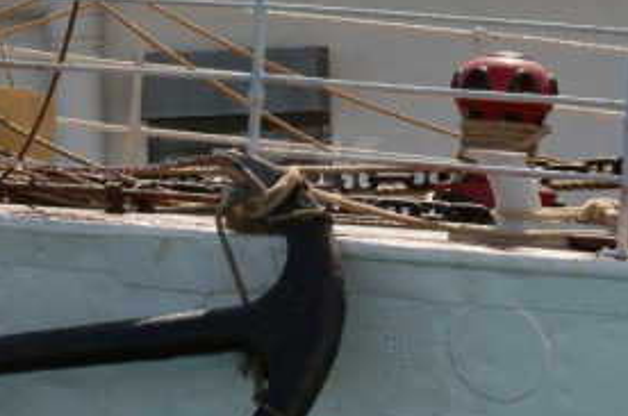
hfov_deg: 4.1
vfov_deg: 2.7
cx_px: 305
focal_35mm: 504
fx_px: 8777
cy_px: 591
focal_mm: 116
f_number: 8
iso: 100
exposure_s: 1/400
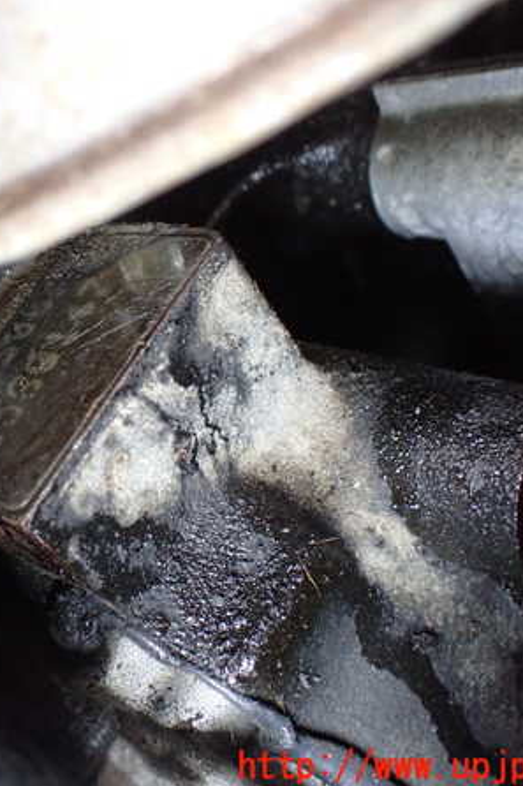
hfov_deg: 31.1
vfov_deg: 46.4
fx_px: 916
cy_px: 393
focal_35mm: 42
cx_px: 107
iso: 800
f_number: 2.3
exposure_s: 1/50
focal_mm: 5.4
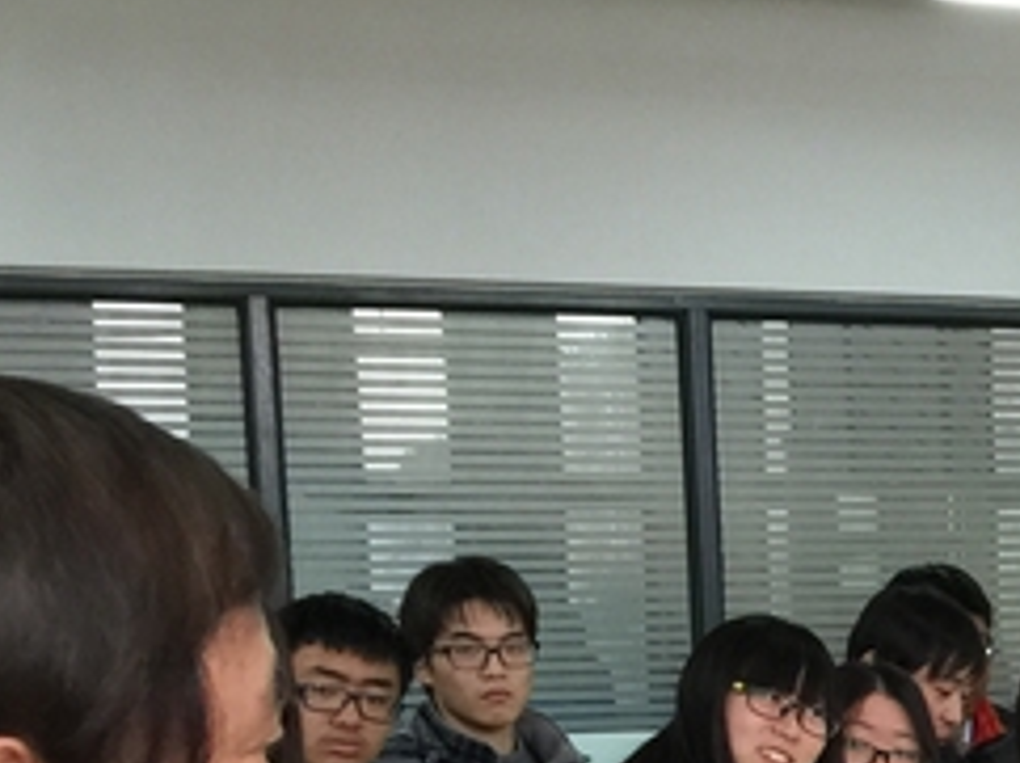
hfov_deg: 14.9
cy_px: 982
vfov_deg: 12.0
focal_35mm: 120
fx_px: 3532
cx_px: 1673
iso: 40
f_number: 2.2
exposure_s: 1/15
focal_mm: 4.15
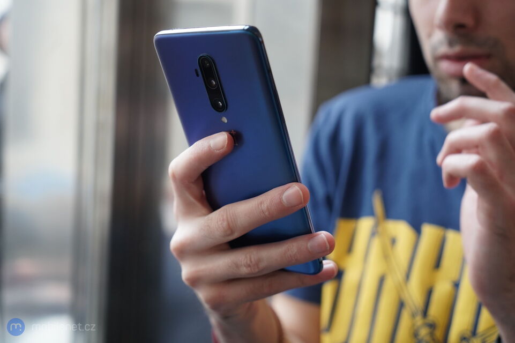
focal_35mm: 47
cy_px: 172
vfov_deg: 28.6
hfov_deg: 41.9
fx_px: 672
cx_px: 258
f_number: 4
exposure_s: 1/200
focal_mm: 47
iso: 1600
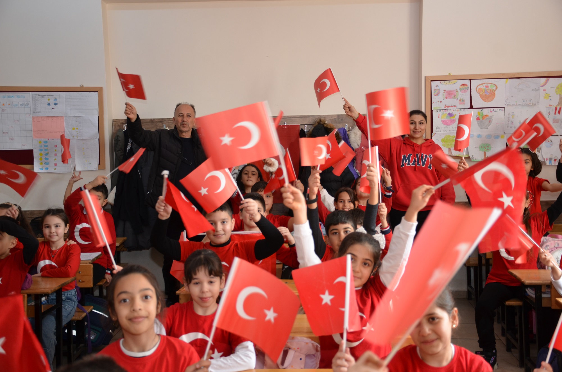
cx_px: 281
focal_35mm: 48
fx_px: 748
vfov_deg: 27.9
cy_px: 186
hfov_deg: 41.2
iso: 400
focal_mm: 32
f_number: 4
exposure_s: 1/60
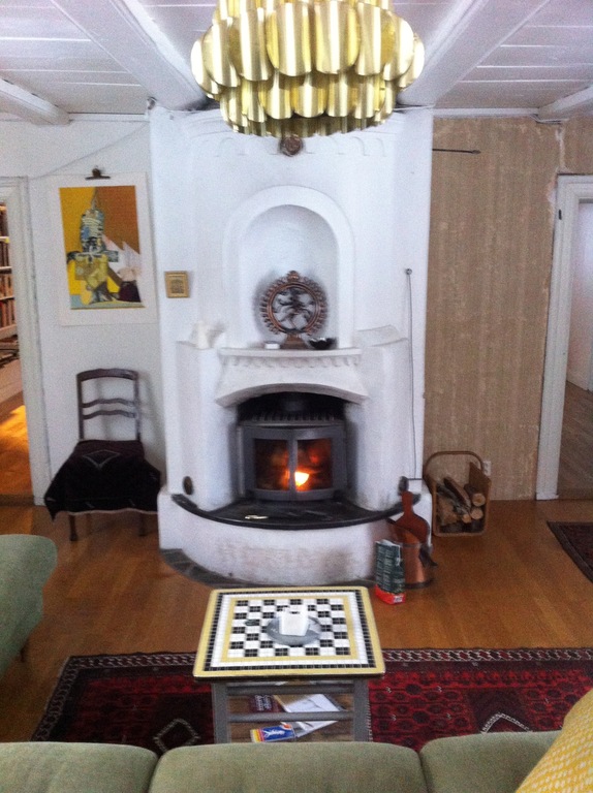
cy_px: 396
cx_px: 296
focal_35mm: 35
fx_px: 801
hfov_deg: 40.6
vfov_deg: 52.7
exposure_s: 1/15
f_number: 2.8
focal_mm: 3.85
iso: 400
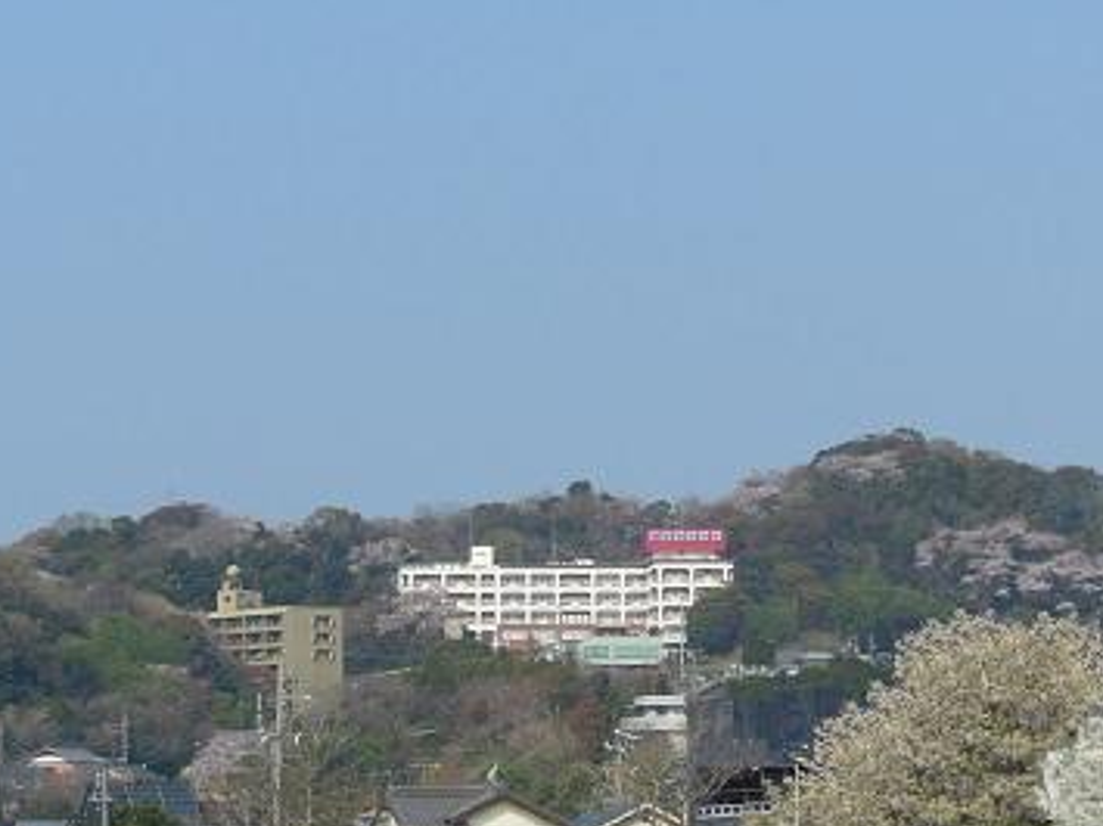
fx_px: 5765
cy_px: 568
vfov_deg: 8.2
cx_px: 597
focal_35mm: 181
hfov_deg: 10.9
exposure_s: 1/640
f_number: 5.7
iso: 125
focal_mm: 19.1
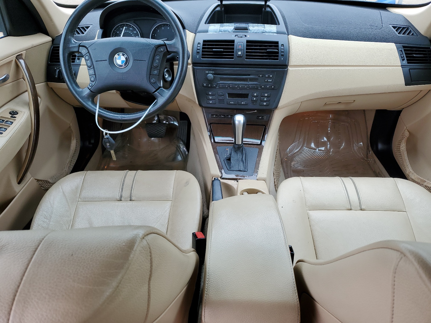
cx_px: 216
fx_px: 324
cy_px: 162
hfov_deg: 67.3
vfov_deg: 53.1
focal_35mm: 26
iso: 50
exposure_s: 1/141
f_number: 1.5
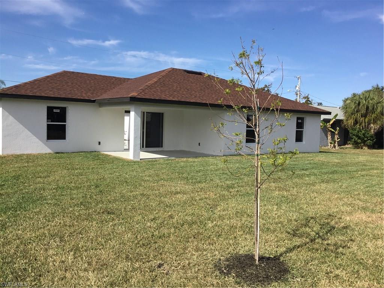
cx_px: 192
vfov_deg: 45.4
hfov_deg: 58.4
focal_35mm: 31
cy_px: 144
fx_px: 344
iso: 25
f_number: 2.4
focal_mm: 3.3
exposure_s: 1/1481
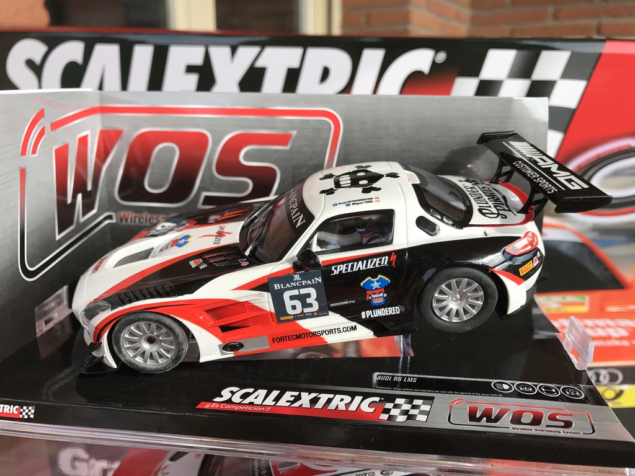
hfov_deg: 63.4
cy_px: 238
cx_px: 318
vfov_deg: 49.7
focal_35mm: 28
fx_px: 514
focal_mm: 3.99
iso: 20
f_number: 1.8
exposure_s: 1/704
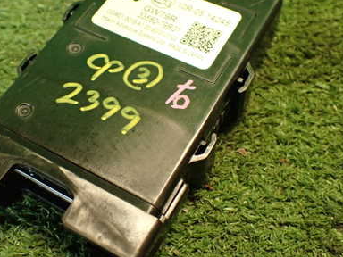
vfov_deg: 29.1
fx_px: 495
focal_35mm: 50
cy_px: 117
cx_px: 119
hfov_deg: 37.8
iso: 500
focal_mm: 5.79
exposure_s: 1/30
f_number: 2.4
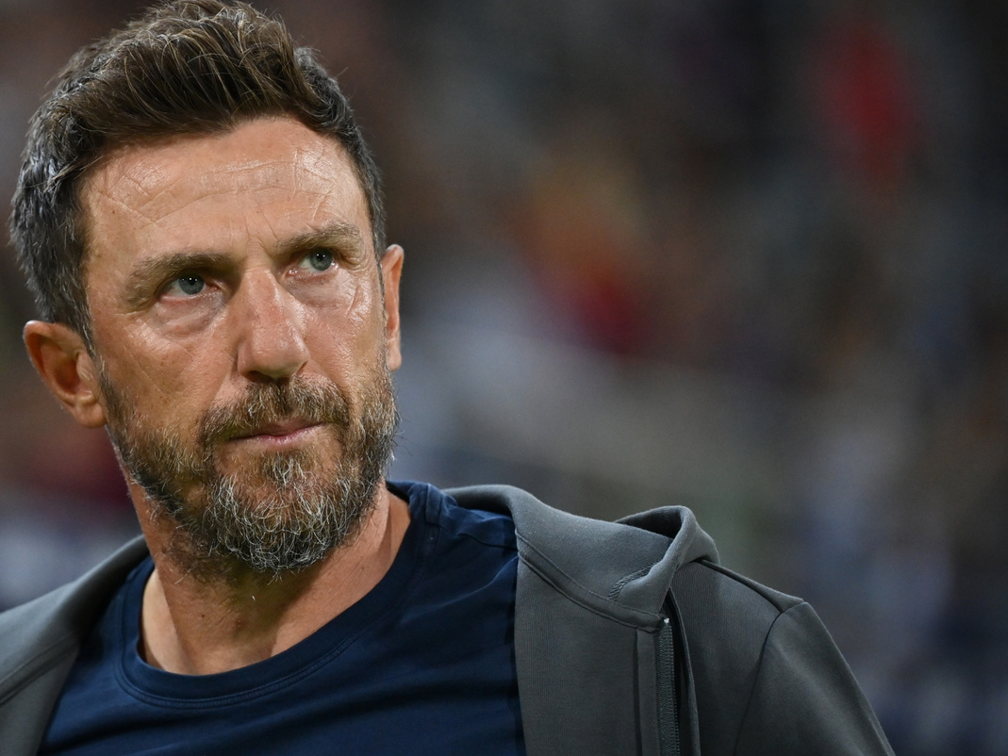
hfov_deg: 5.4
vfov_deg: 4.1
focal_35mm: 365
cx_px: 434
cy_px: 405
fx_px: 10630
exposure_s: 1/800
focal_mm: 290
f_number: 4
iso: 2500
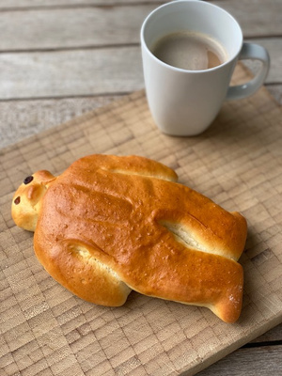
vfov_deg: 36.8
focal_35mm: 52
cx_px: 141
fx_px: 565
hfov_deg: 28.0
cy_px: 188
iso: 20
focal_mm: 6
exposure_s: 1/158
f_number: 2
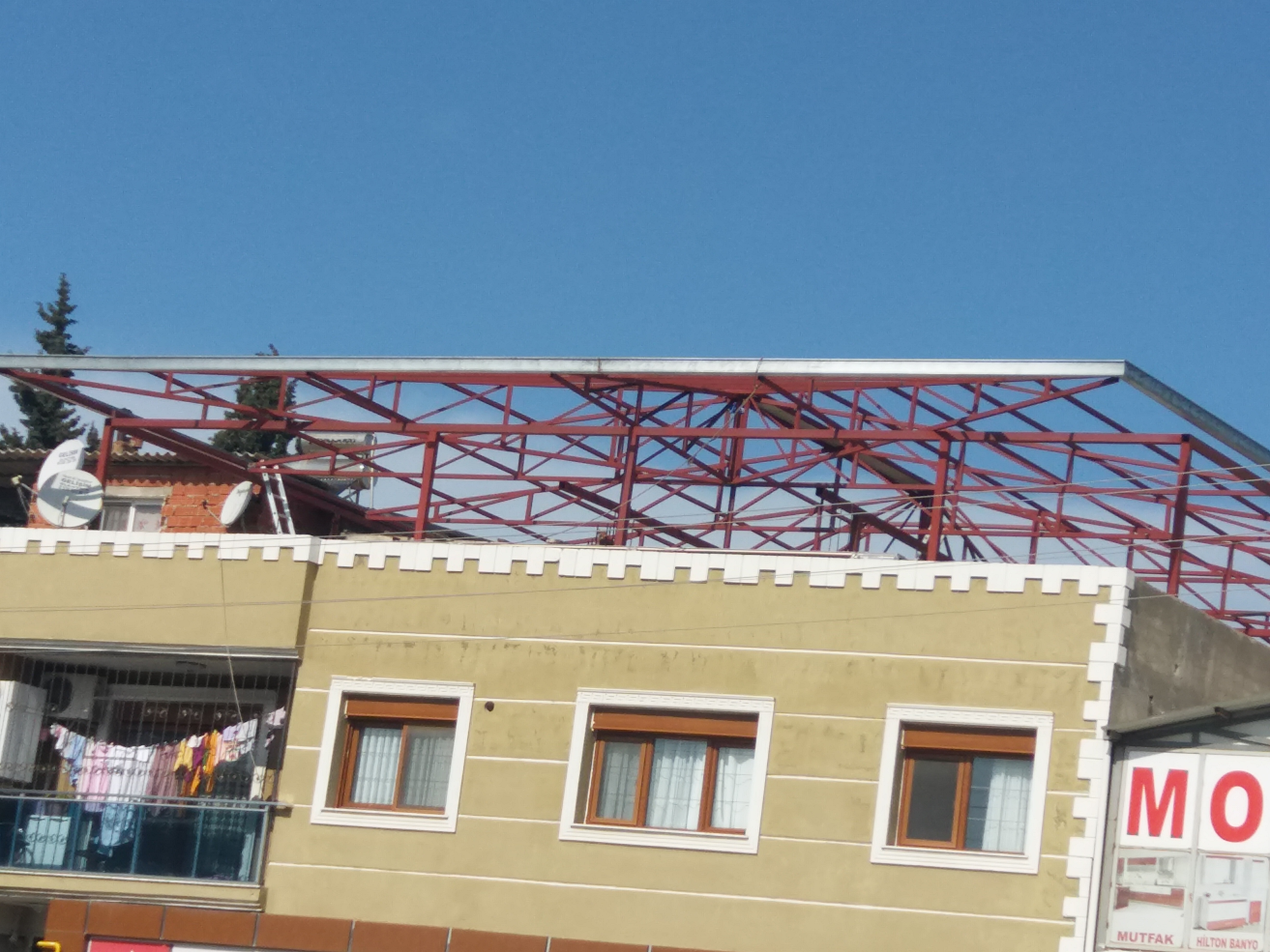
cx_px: 635
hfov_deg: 65.3
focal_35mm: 27
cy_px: 476
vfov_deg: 51.4
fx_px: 991
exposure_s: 1/2266
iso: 40
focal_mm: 3.7
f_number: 1.9
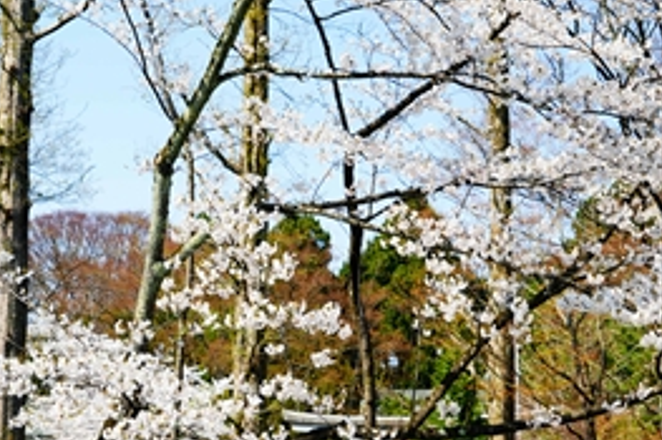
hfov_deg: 27.7
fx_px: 1341
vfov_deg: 18.5
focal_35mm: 73
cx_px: 328
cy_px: 334
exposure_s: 1/160
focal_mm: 48
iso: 100
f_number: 8
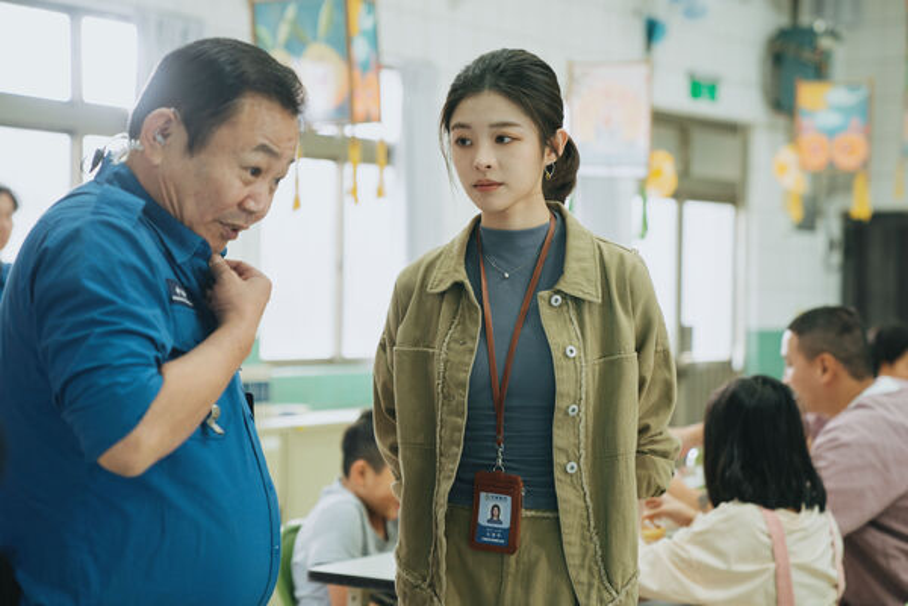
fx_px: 1765
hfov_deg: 28.8
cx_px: 454
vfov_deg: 19.5
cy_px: 303
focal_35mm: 70
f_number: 2.8
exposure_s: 1/160
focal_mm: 70
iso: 800
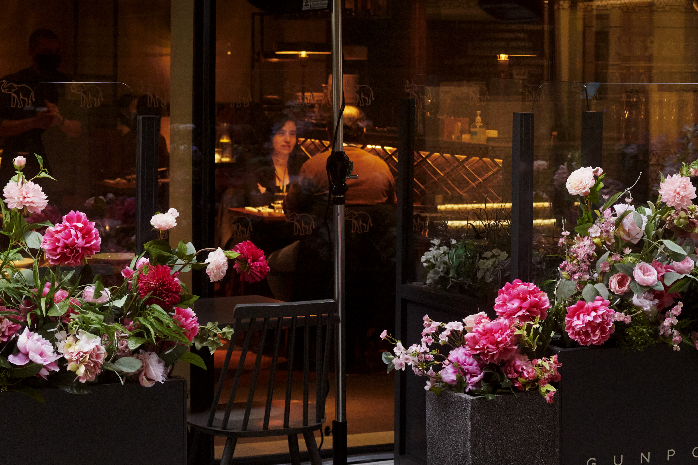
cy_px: 68
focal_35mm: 106
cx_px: 737
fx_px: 2055
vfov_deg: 12.8
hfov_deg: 18.6
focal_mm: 50
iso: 1600
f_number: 5.6
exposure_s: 1/125
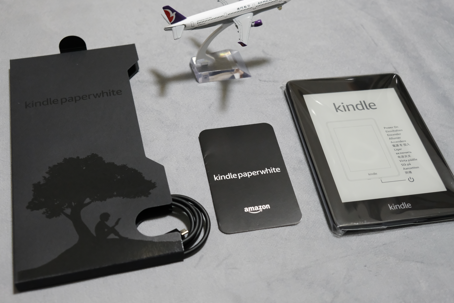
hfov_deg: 47.4
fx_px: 517
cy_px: 149
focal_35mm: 41
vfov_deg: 32.6
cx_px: 226
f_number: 4
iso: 3200
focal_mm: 26.5
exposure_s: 1/10
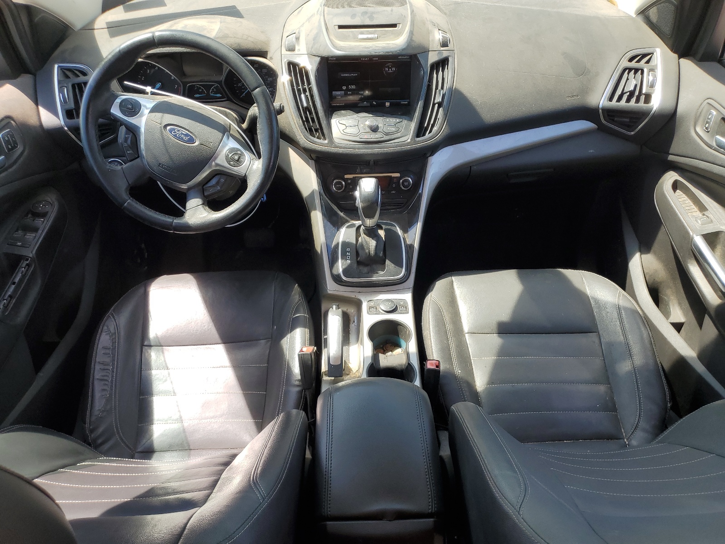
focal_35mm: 26
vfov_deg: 53.1
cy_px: 272
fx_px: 545
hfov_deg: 67.3
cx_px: 362
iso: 50
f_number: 1.5
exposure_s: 1/500
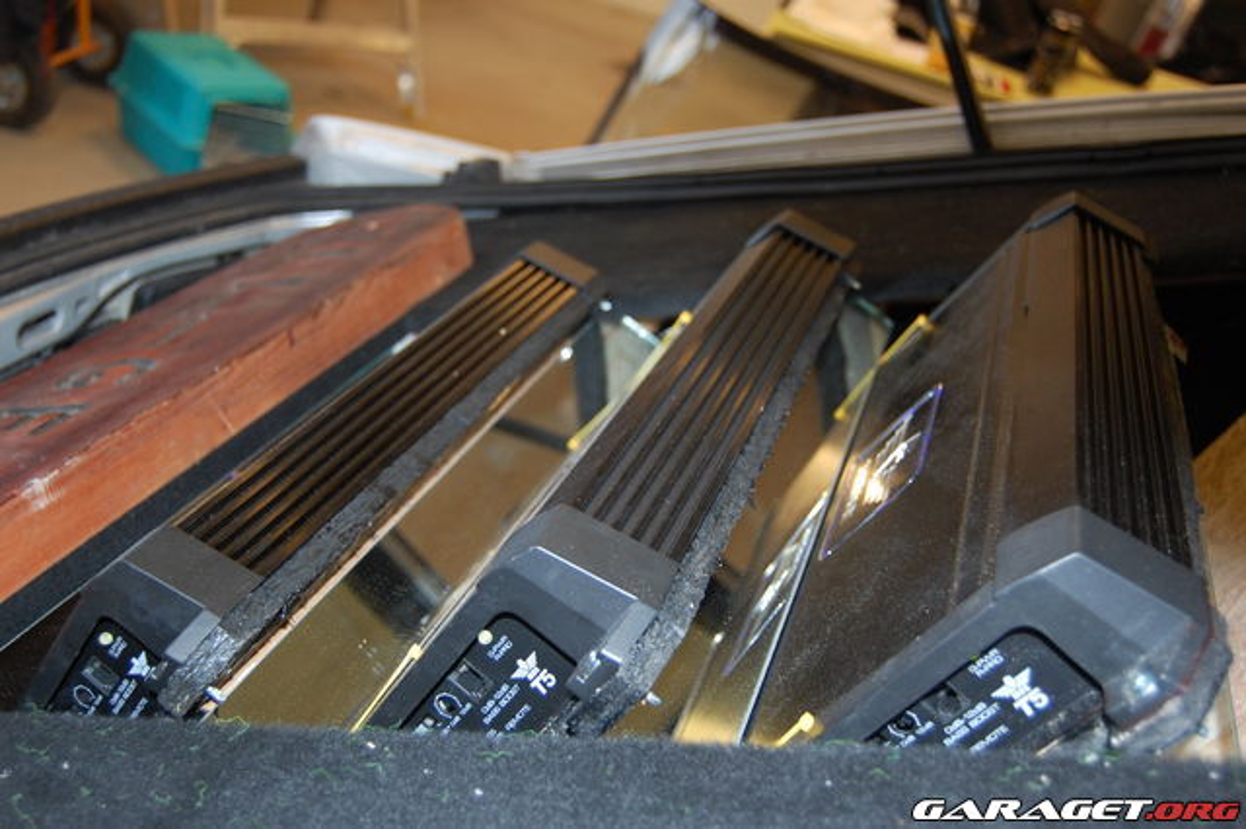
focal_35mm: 39
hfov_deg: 49.6
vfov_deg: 34.2
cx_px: 623
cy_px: 414
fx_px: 1349
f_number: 4
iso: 400
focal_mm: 26
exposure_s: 1/60
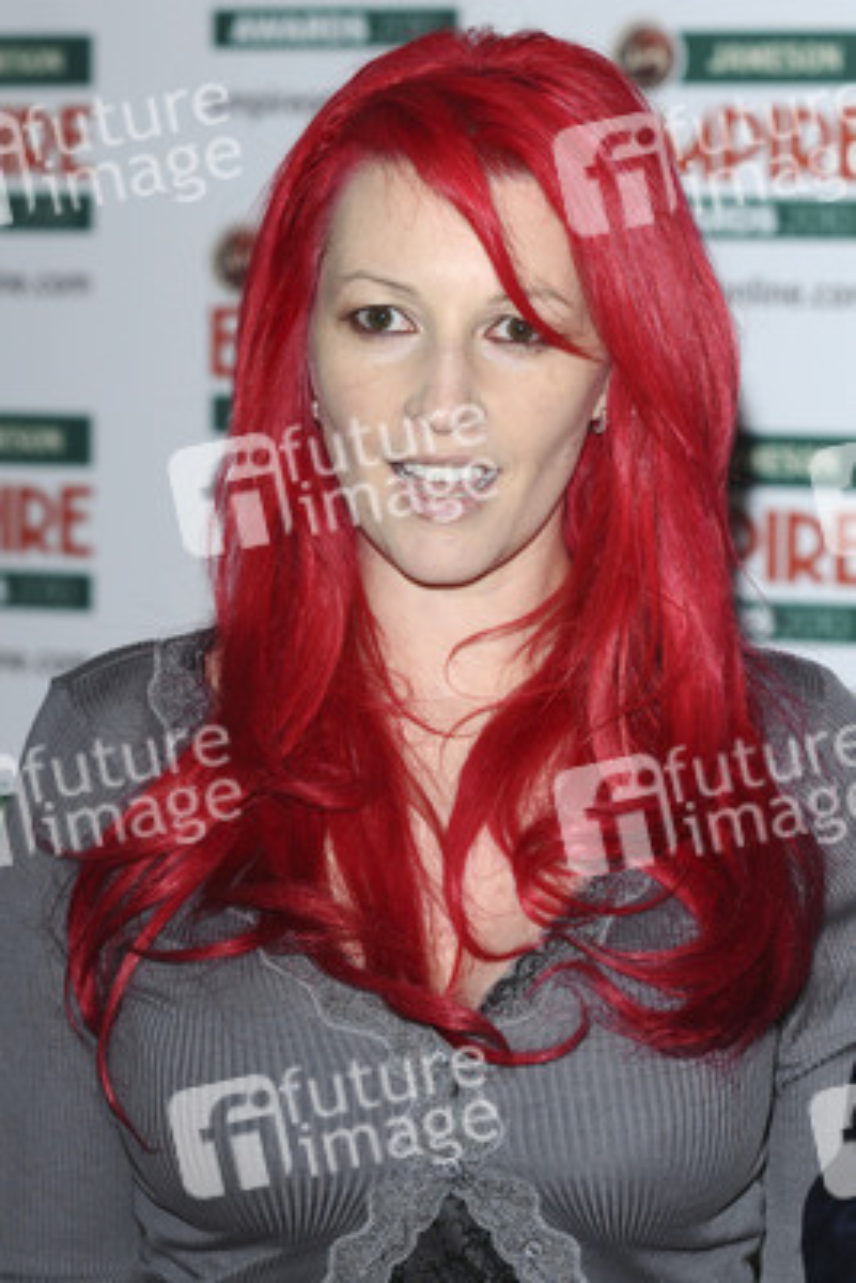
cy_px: 642
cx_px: 428
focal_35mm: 150
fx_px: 5345
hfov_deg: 9.2
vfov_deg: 13.7
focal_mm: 100
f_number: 5
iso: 400
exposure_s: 1/160
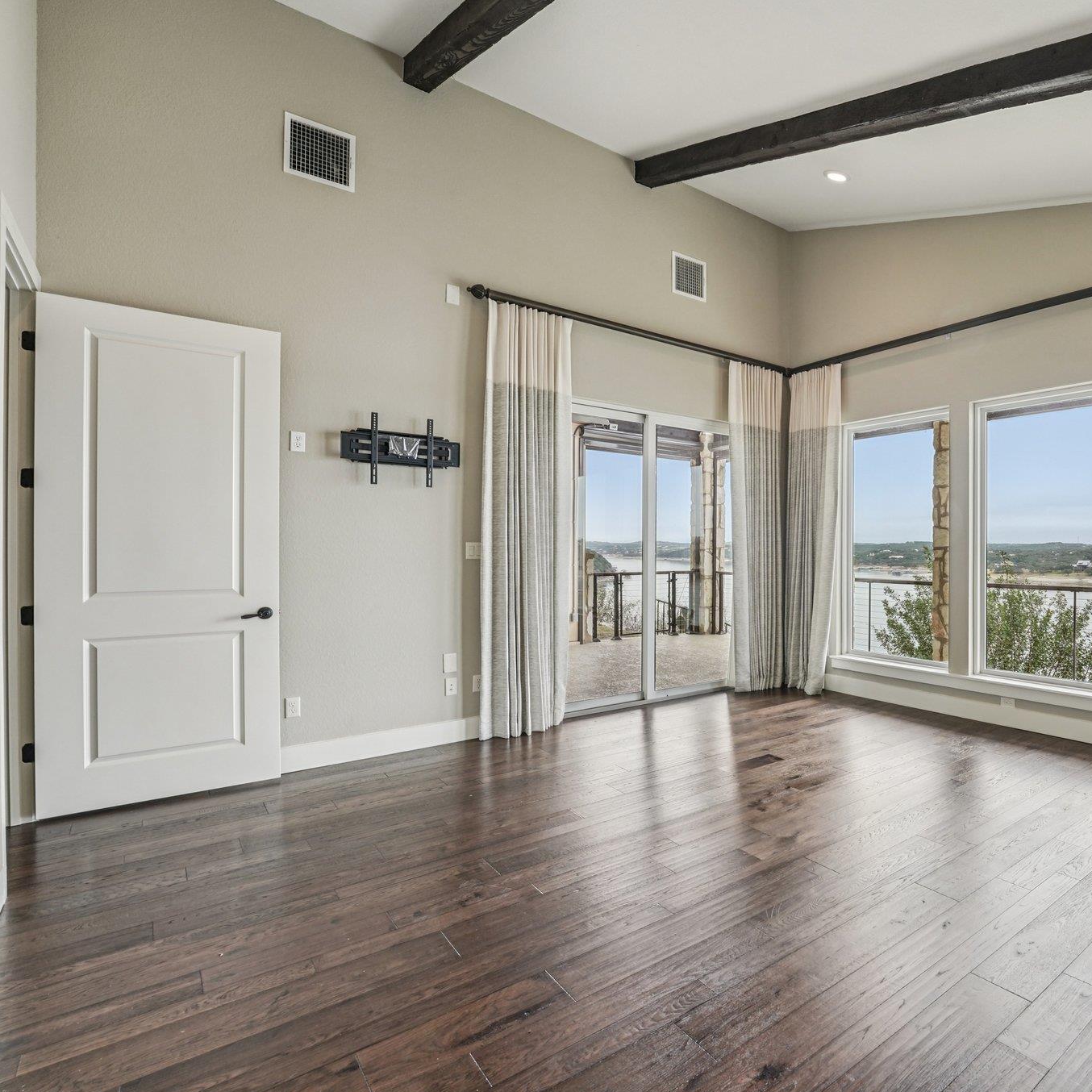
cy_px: 550
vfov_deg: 78.4
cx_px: 824
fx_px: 670
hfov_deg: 72.7
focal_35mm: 19
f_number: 8
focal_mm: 14.6
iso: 800
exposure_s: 1/160
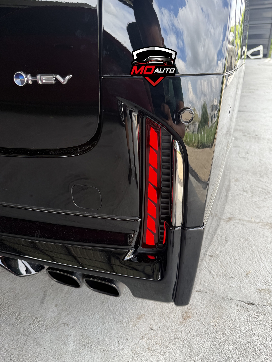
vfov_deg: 71.6
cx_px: 136
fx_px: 251
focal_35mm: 24
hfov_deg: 56.8
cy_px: 181
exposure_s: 1/348
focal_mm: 6.76
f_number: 1.78
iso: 80
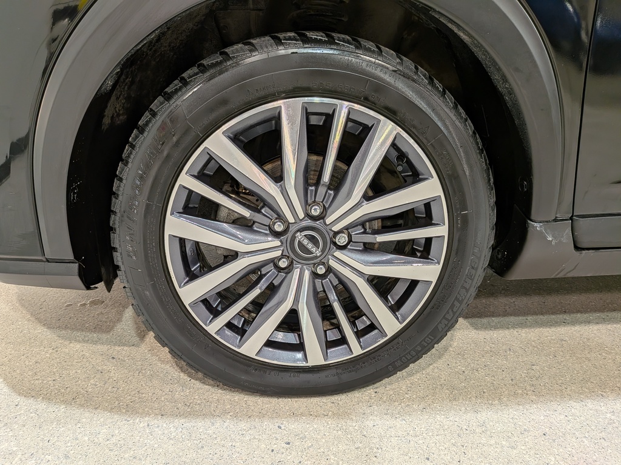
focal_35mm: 24
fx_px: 431
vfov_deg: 56.8
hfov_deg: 71.6
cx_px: 310
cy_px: 232
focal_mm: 4.53
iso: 26
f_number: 1.7
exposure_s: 1/155
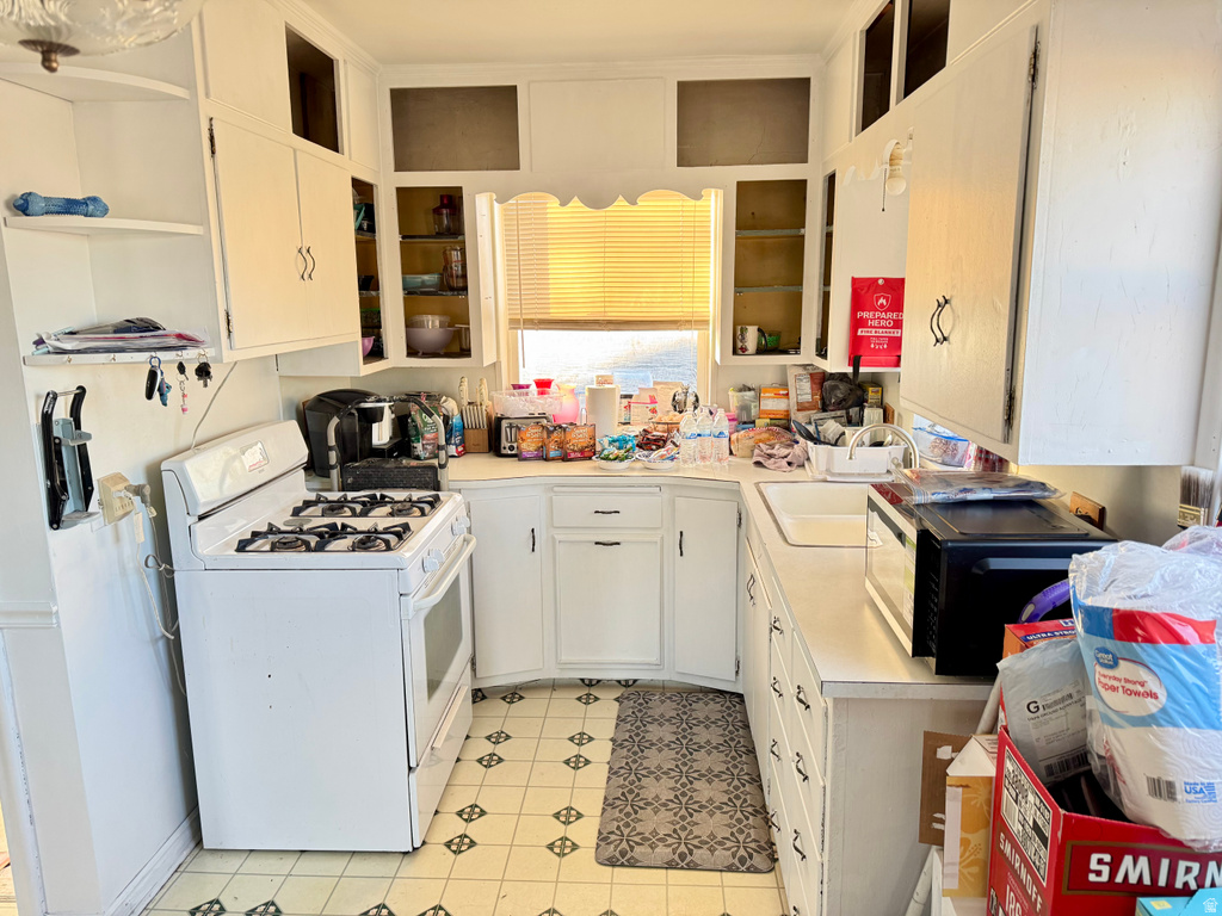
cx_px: 611
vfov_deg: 56.8
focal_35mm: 24
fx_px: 847
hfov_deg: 71.6
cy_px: 458
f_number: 1.78
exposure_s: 1/121
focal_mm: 6.76
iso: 200
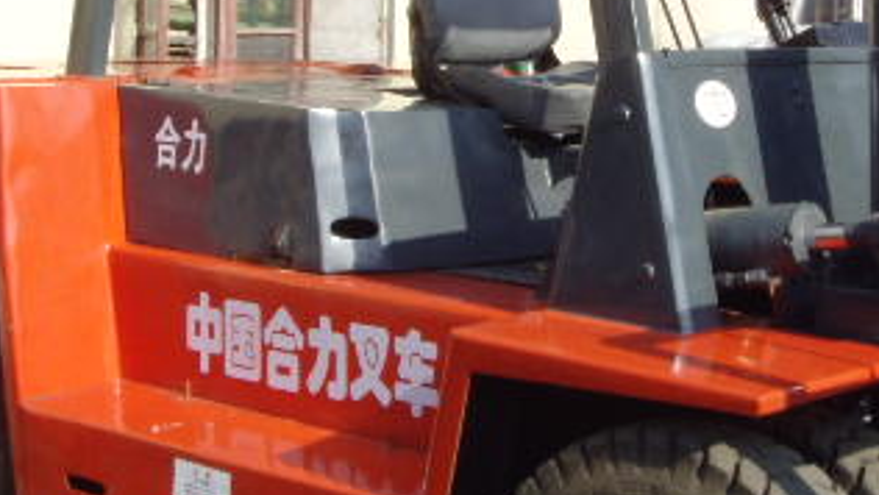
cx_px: 548
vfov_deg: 14.0
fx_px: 2005
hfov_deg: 24.7
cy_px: 156
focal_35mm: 86
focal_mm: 6.6
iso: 80
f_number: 6.3
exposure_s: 1/180
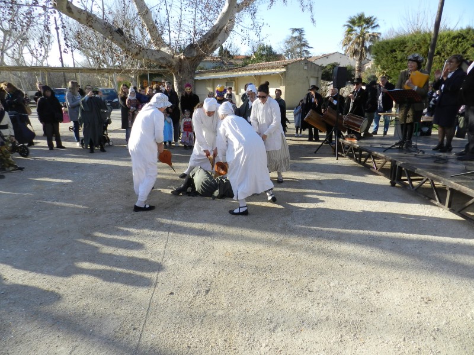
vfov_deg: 58.9
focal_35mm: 23
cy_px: 178
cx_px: 237
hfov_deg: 73.9
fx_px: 315
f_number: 3.4
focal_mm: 4
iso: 160
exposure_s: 1/640
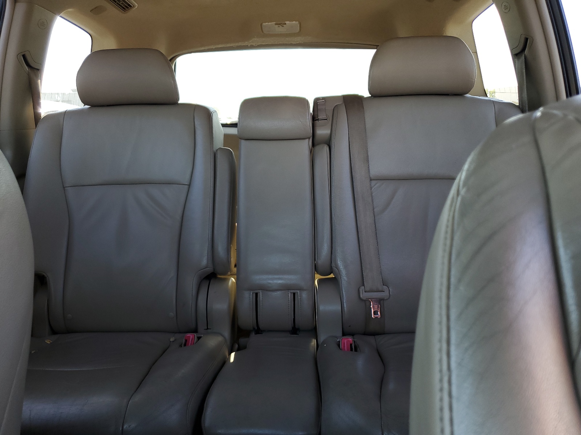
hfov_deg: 67.3
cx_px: 290
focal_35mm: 26
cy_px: 218
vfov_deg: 53.1
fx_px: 436
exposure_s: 1/120
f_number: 1.5
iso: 58
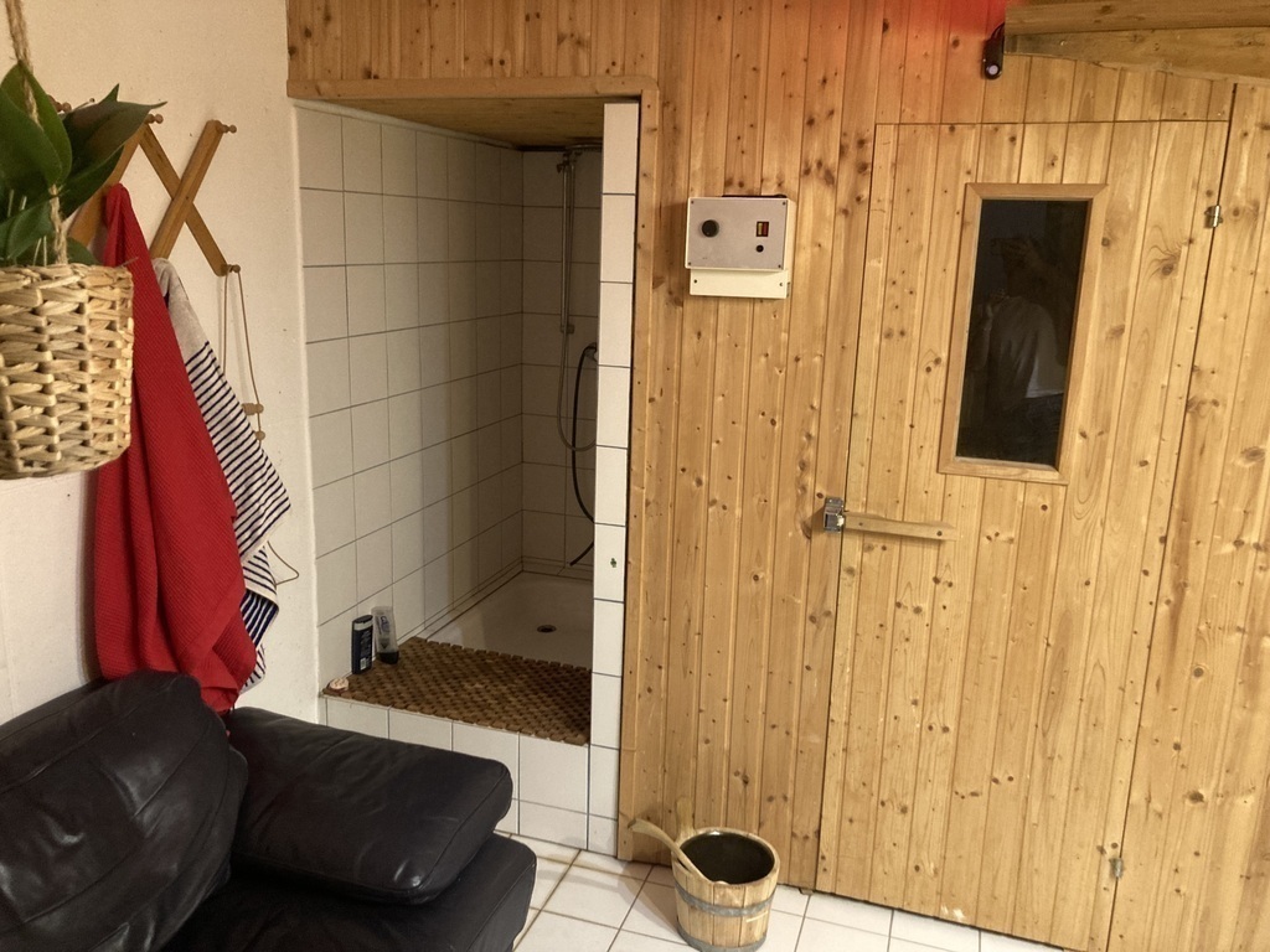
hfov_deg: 63.4
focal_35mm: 28
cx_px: 635
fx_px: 1027
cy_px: 476
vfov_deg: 49.7
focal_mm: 3.99
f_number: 1.8
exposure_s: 1/25
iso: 400
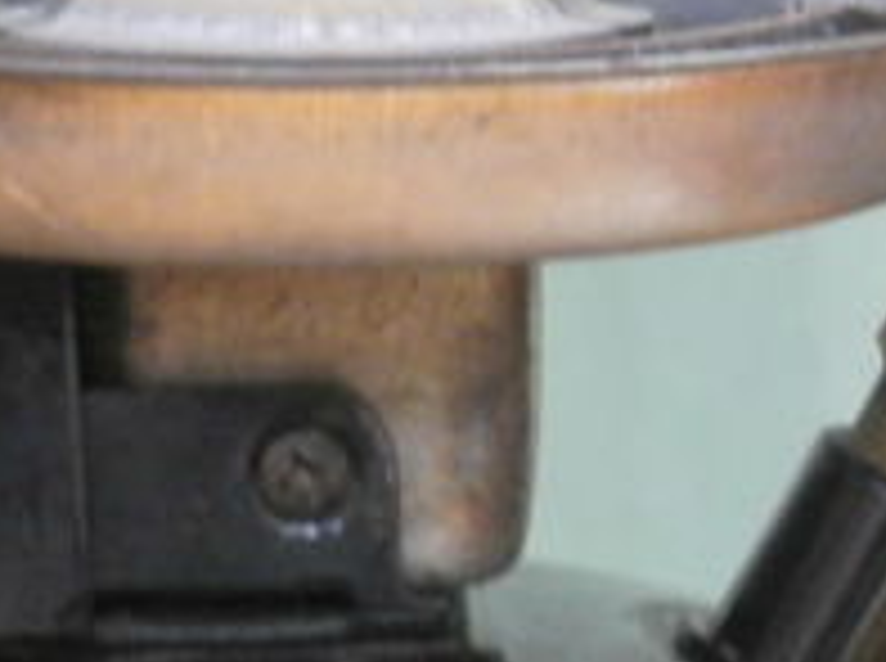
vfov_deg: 3.7
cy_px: 878
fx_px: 10117
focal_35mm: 396
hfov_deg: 5.0
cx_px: 1282
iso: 400
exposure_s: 1/5.5
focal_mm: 16.3
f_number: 4
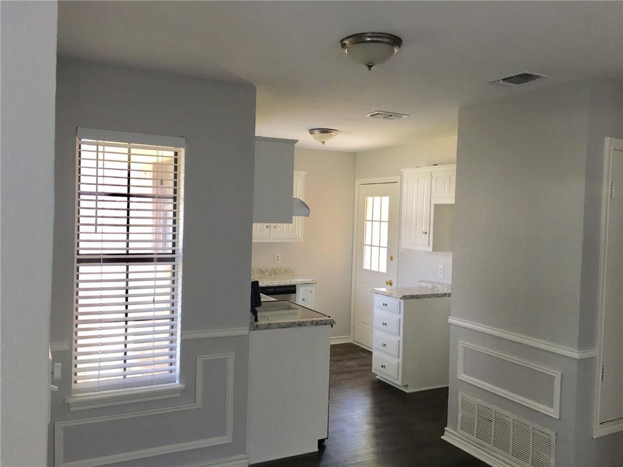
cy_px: 234
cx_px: 312
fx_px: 522
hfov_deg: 61.7
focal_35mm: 29
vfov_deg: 48.2
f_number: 2.2
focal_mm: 4.15
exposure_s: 1/30
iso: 40
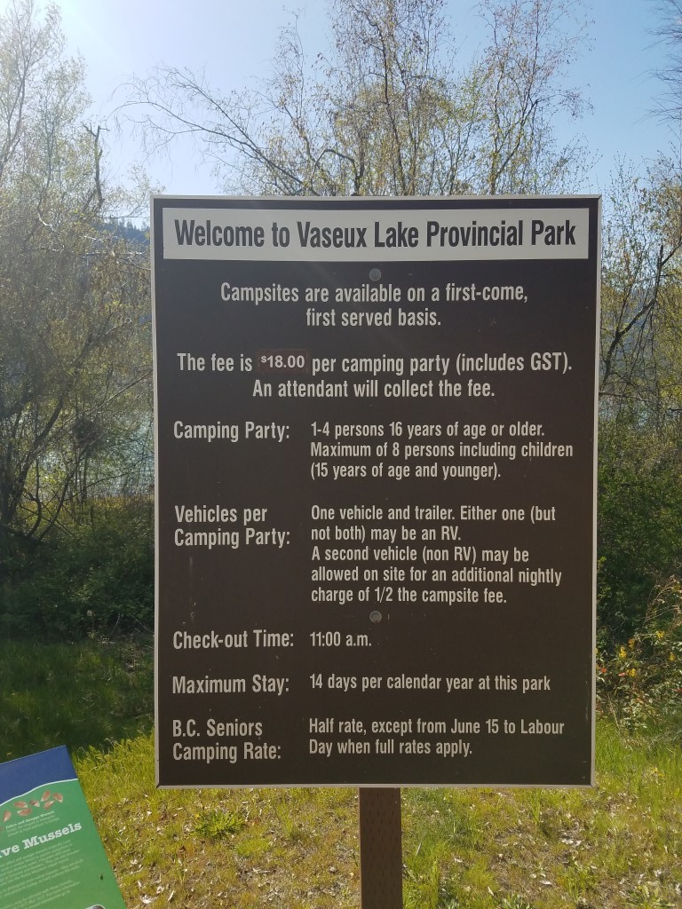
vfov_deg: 67.3
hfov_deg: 53.1
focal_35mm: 26
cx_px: 341
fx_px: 683
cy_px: 454
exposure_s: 1/1736
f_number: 1.7
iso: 40
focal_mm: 4.2
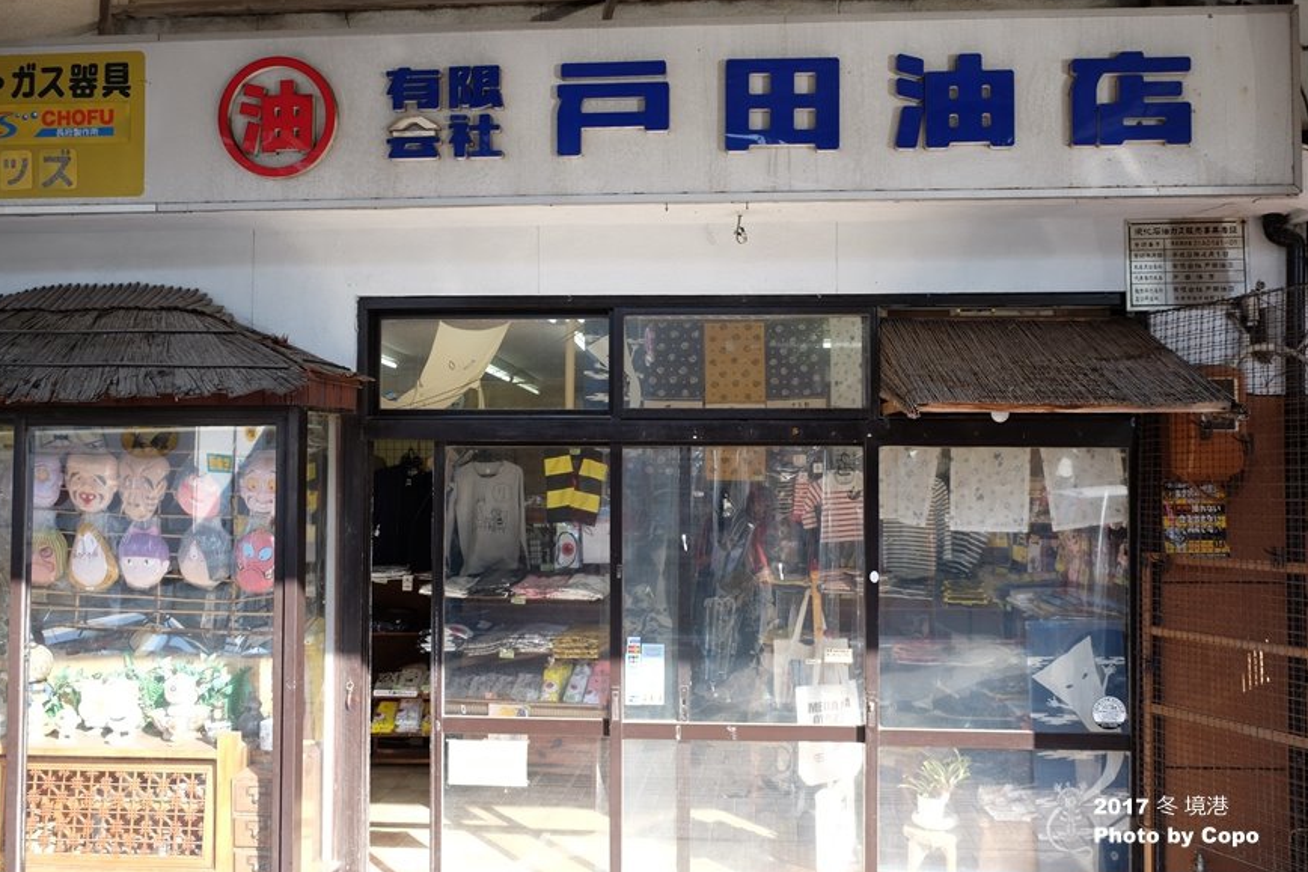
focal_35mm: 28
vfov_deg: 46.4
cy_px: 444
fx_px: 1017
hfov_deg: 65.5
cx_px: 662
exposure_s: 1/125
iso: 200
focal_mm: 18
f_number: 4.5
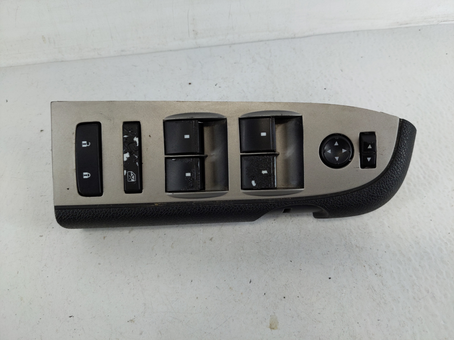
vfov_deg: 54.9
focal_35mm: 25
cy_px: 170
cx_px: 227
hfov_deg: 69.4
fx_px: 328
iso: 55
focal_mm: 4.38
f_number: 1.73
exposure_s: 1/106
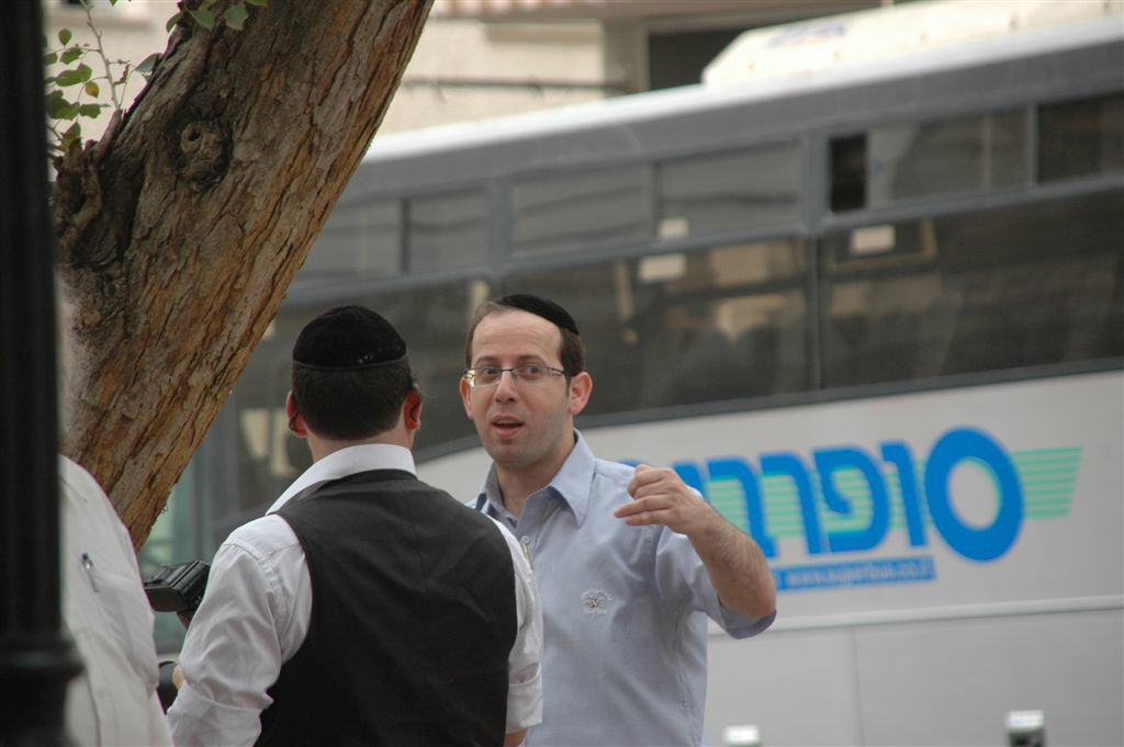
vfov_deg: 5.2
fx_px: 8189
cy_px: 374
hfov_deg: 7.9
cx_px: 562
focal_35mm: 262
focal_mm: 175
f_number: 6
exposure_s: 1/500
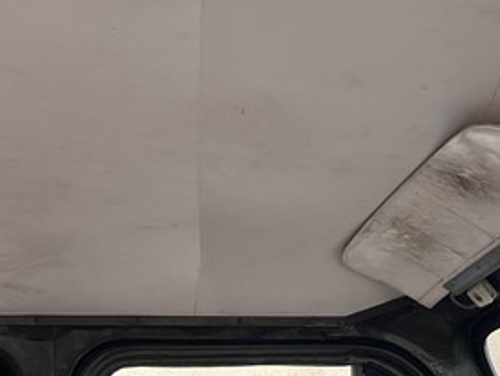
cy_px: 595
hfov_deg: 20.1
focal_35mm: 97
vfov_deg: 14.1
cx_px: 372
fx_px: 1402
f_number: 1.5
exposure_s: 1/628
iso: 50
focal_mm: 5.7
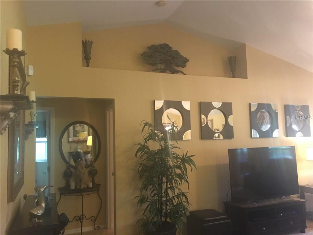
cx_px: 156
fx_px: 262
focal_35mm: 29
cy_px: 118
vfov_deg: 48.2
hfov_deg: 61.7
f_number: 2.2
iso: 250
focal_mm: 4.15
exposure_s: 1/17
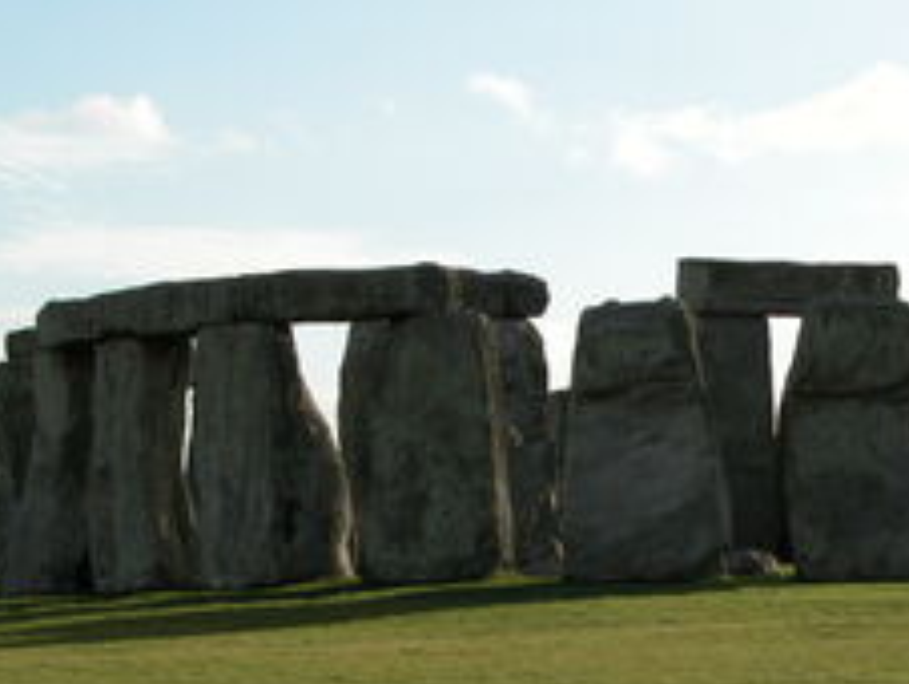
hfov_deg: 14.4
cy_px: 471
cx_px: 652
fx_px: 3575
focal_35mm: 136
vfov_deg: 10.9
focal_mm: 19.9
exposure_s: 1/276
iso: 100
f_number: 6.8
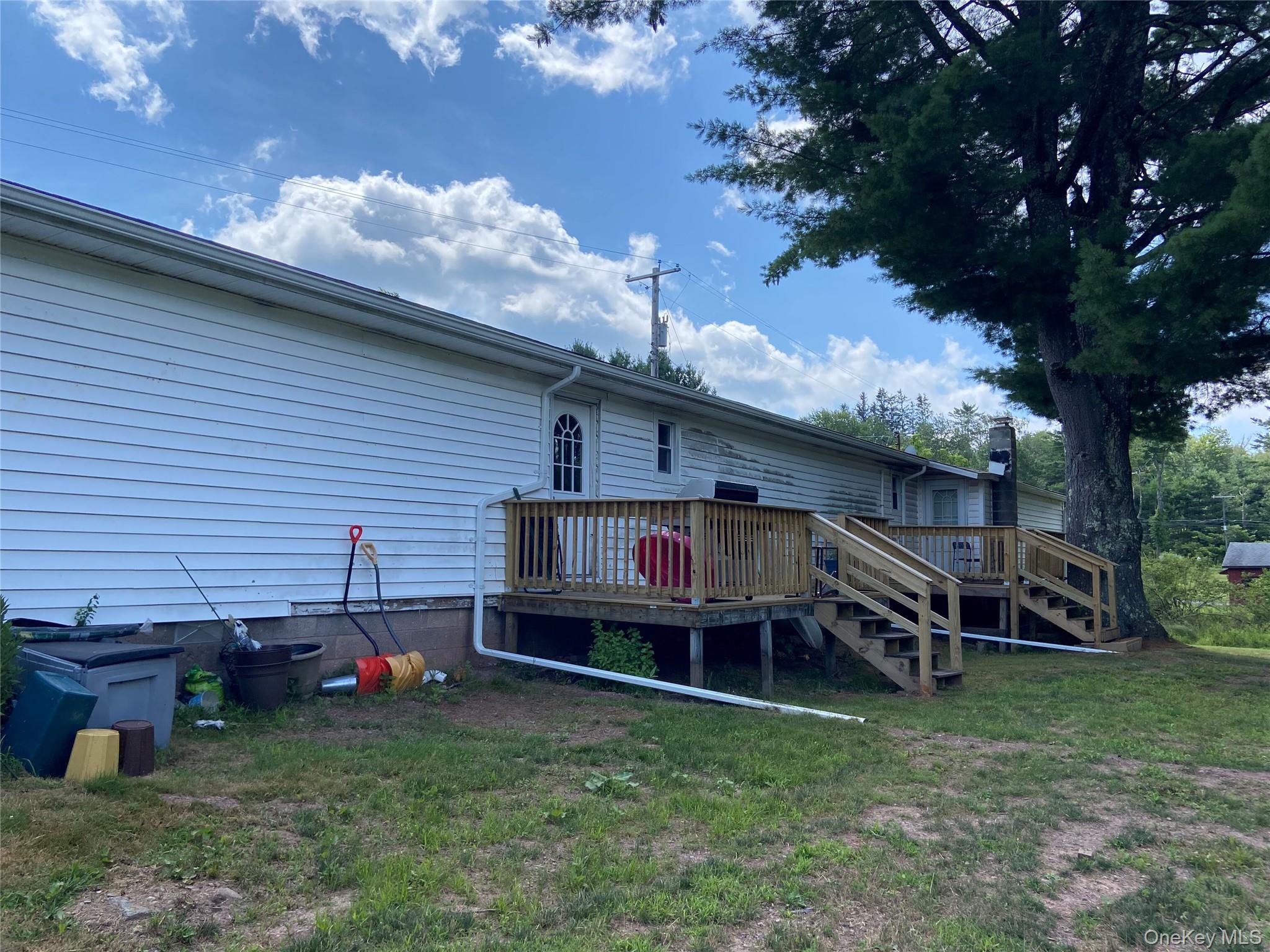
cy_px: 476
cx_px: 635
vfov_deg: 53.1
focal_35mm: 26
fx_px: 954
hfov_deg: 67.3
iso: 32
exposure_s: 1/2268
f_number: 1.8
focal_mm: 4.25
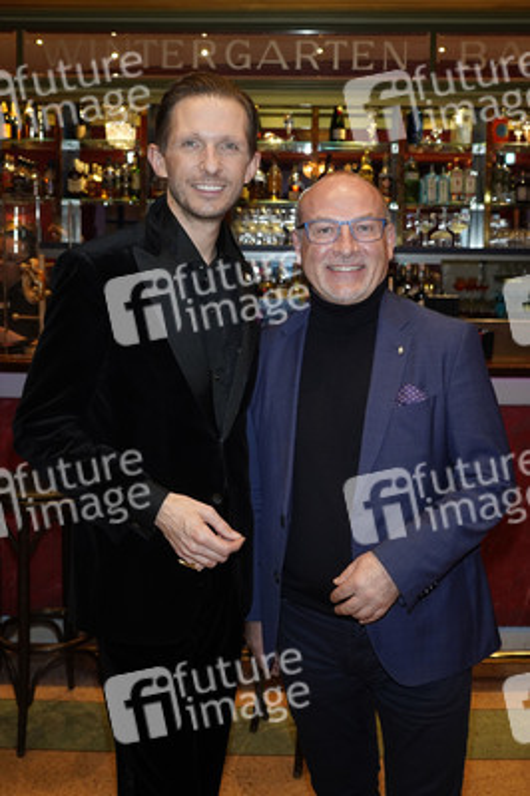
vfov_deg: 58.8
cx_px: 265
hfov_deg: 41.0
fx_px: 708
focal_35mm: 32
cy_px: 398
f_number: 5
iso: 1600
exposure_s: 1/100
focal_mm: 32
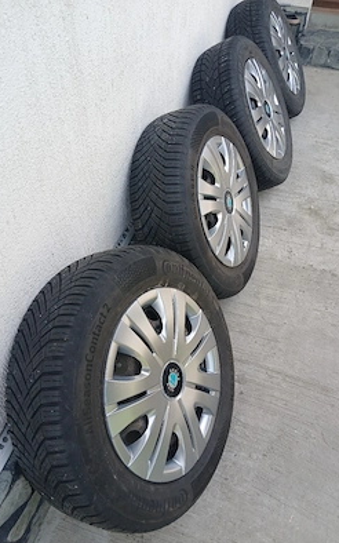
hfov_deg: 44.5
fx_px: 414
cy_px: 274
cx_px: 165
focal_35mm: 28
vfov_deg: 66.5
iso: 25
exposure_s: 1/101
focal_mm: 3.98
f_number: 1.8
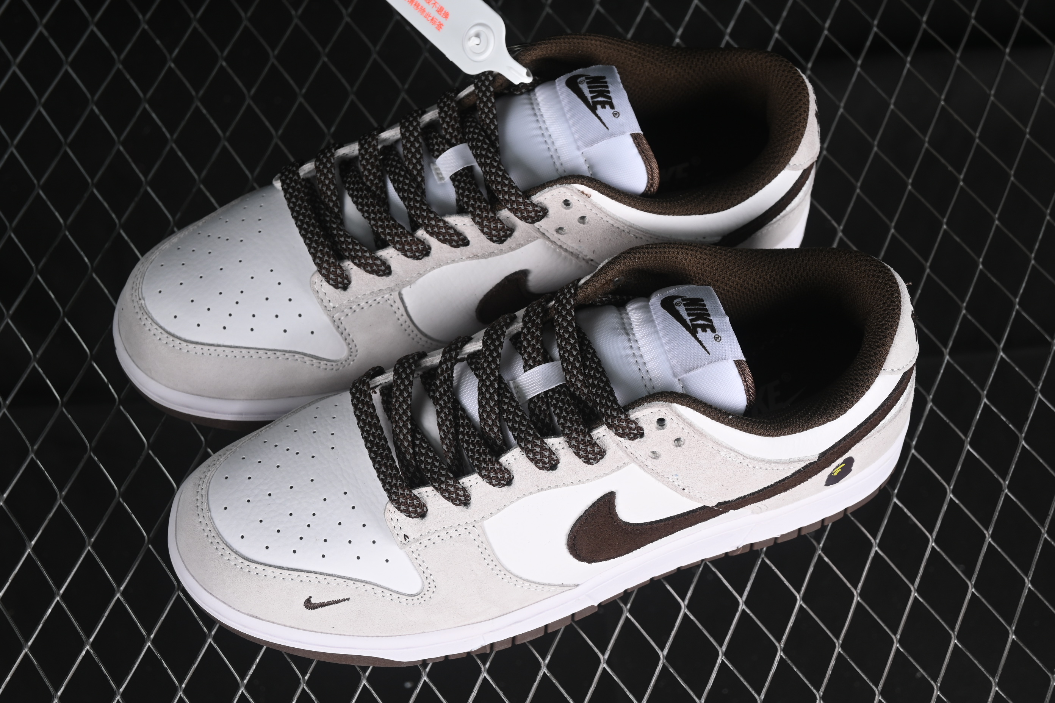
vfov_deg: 18.2
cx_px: 528
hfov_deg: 27.0
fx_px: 2198
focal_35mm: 75
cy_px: 352
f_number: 7.1
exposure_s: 1/80
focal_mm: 50
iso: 160
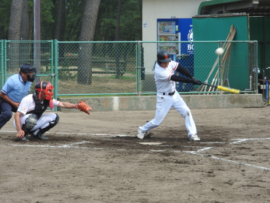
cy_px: 102
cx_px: 135
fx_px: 1404
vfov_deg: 8.2
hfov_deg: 11.0
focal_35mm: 180
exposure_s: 1/250
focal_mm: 32.2
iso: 100
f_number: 5.3
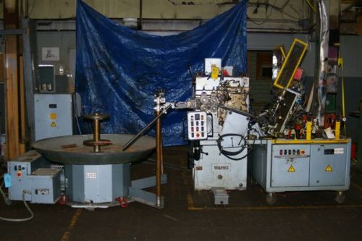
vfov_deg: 31.9
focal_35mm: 42
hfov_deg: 46.4
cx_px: 181
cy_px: 120
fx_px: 422
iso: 200
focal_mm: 28
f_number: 3.5
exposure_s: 1/45
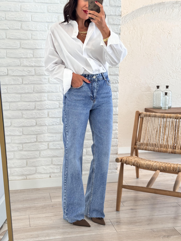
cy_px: 120
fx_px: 335
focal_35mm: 48
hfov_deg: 30.3
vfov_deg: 39.7
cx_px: 90
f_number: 1.78
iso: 80
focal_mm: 6.76
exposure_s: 1/121
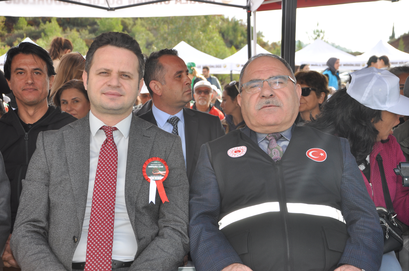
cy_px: 136
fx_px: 766
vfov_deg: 20.1
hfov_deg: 29.9
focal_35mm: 68
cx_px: 204
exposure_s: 1/200
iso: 200
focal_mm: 45
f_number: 7.1
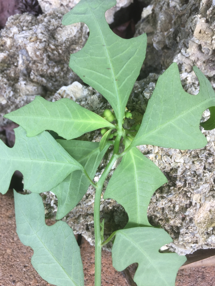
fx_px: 240
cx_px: 108
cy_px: 143
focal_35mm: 29
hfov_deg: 48.2
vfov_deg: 61.7
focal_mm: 4.15
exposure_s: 1/60
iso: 32
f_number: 2.2
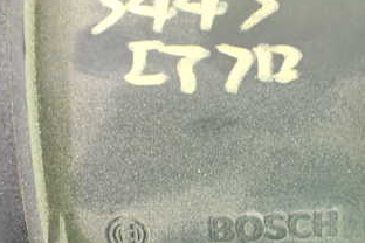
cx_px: 233
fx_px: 608
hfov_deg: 33.2
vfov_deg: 21.9
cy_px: 231
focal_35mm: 60
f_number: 2.3
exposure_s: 1/60
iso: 800
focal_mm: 5.4
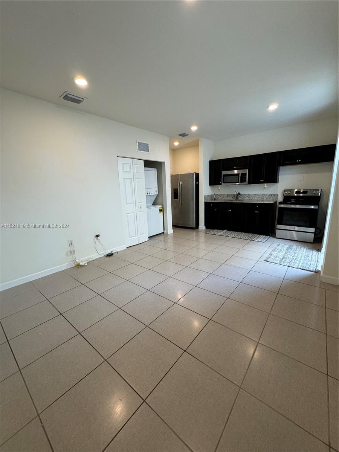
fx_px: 183
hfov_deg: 85.7
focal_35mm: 14
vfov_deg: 102.1
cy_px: 226
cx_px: 170
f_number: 2.2
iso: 250
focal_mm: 2.22
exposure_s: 1/120
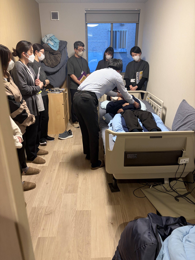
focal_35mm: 26
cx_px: 98
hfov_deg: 53.1
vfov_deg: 67.3
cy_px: 130
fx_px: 195
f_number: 1.6
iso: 250
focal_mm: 5.96
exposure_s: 1/59
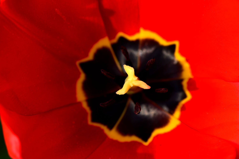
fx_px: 1044
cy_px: 80
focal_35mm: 158
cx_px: 120
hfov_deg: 13.1
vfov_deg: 8.7
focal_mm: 105
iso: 100
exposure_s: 1/350
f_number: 5.6
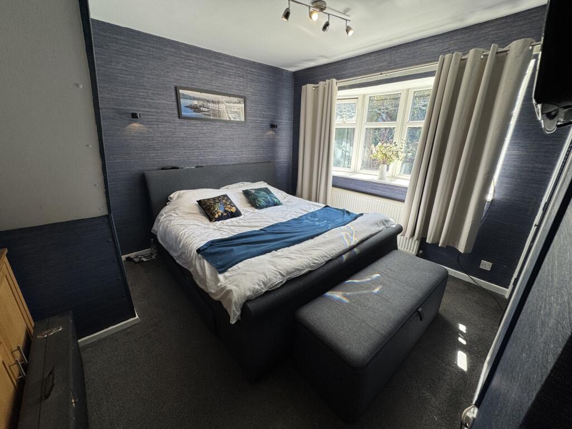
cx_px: 286
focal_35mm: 14
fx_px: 231
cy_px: 214
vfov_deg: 85.7
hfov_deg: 102.1
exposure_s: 1/100
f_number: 2.2
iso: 50
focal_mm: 2.22
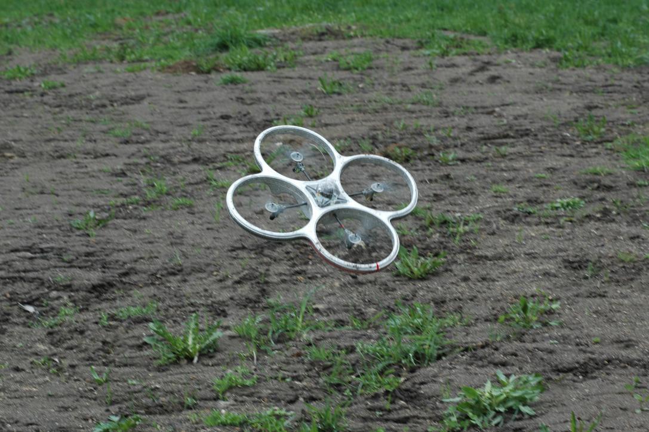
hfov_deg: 17.1
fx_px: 2162
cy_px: 216
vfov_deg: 11.4
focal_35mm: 120
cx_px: 324
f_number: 7.1
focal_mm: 80
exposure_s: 1/200
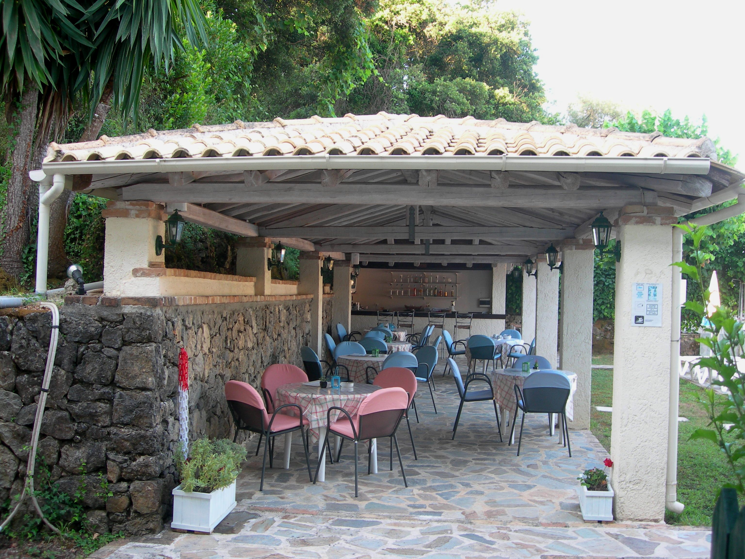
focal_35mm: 38
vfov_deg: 37.7
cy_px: 280
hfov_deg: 49.0
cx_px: 372
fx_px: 818
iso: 50
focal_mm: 7.8
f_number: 2.8
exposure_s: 1/38.3
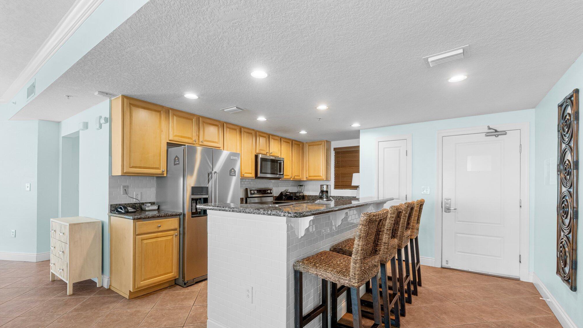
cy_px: 190
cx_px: 290
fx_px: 260
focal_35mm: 17
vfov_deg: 64.2
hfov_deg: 96.6
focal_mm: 10.5
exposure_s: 1/13
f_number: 9
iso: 400
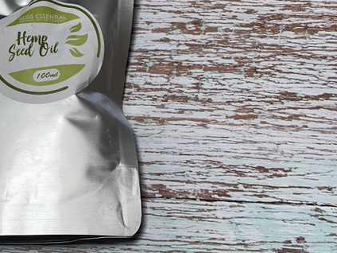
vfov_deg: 15.0
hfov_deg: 19.6
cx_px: 26
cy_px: 60
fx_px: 954
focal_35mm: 98
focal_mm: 6
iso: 20
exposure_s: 1/165
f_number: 2
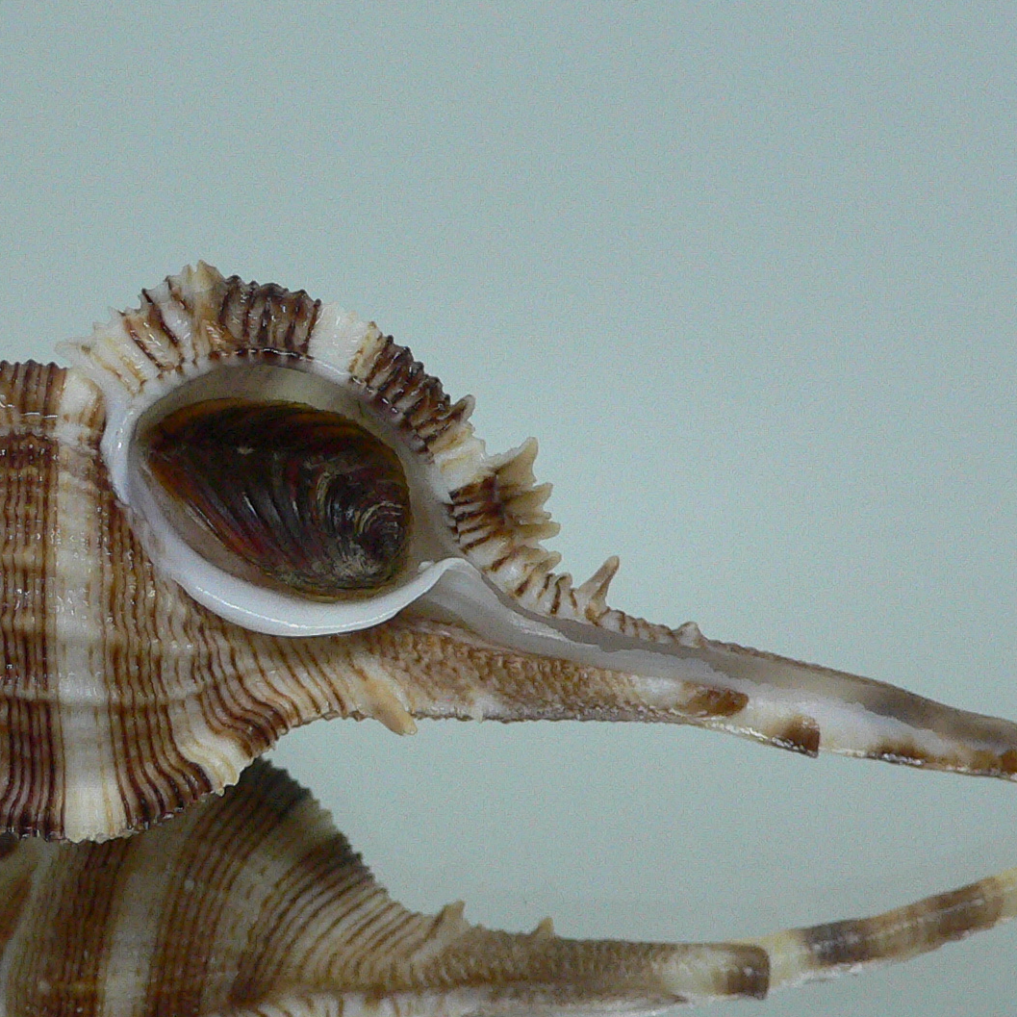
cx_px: 340
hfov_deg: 28.9
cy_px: 556
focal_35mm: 59
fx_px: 1961
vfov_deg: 29.1
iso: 200
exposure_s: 1/60
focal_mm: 4.6
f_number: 2.8
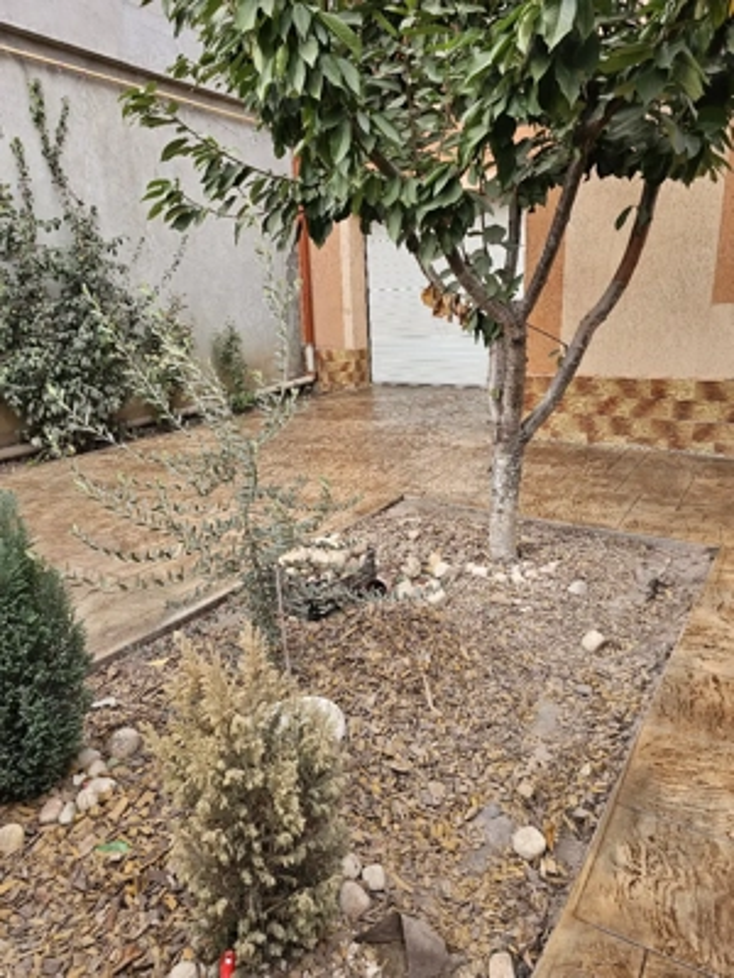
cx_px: 367
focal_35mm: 23
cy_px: 489
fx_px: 650
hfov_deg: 58.9
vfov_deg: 73.9
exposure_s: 1/233
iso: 20
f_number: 1.7
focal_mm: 6.3
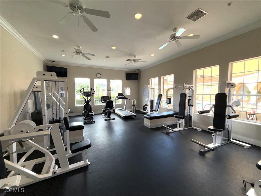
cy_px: 98
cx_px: 130
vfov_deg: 85.7
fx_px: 106
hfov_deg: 102.1
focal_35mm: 14
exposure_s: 1/122
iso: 25
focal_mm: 2.22
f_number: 2.2
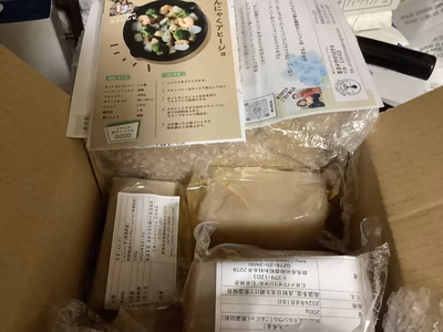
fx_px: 397
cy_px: 166
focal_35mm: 31
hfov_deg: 58.4
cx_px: 222
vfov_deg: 45.4
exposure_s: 1/25
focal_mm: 3.3
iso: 320
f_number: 2.4
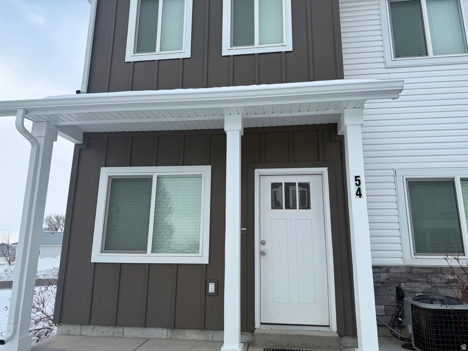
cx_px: 234
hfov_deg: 71.6
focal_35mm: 24
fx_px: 324
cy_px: 176
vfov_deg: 56.8
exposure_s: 1/2907
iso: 80
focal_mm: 6.76
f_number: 1.78
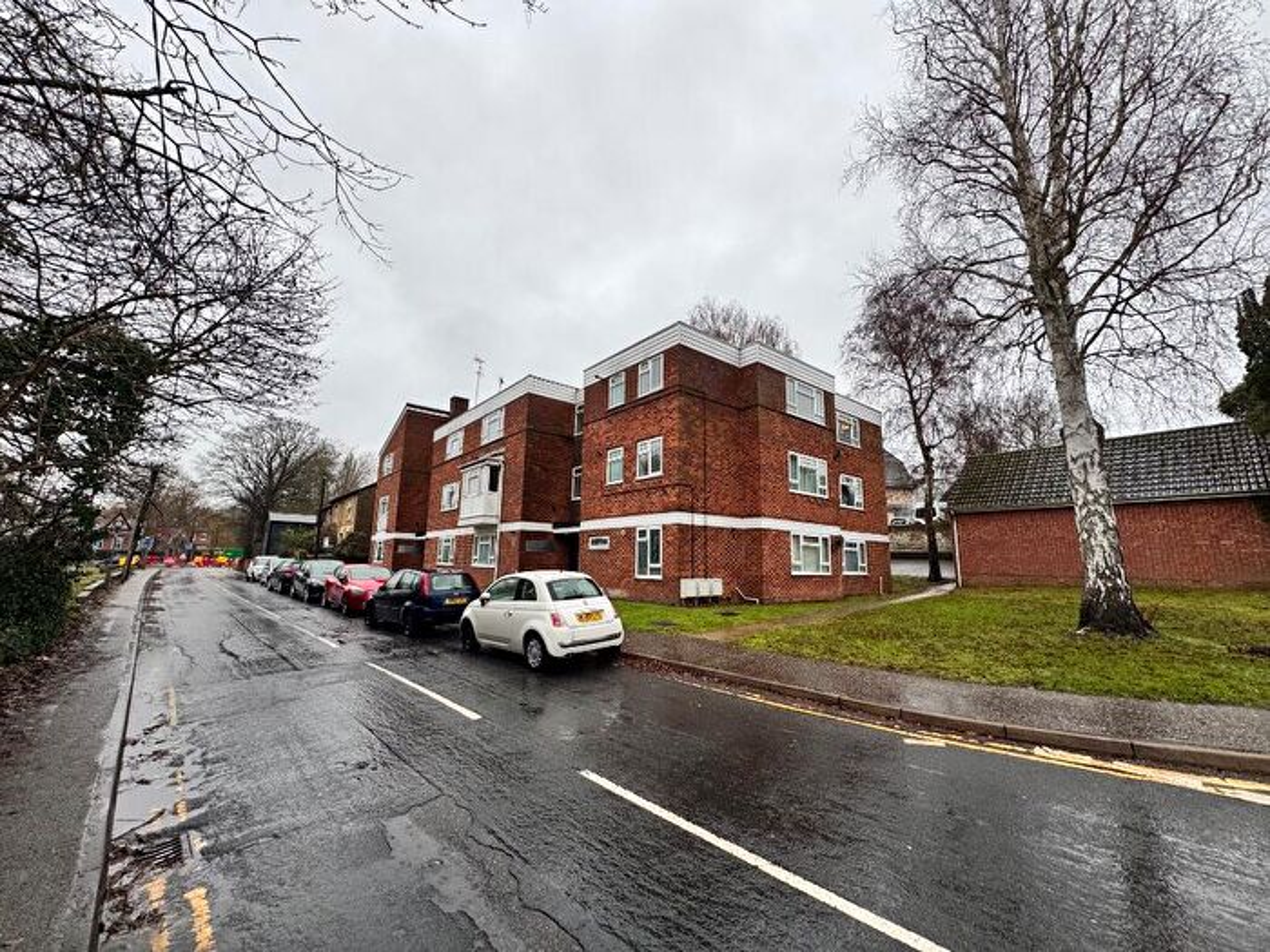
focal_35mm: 14
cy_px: 476
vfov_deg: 85.7
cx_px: 635
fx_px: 514
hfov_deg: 102.1
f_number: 2.2
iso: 40
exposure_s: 1/119
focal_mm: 2.22
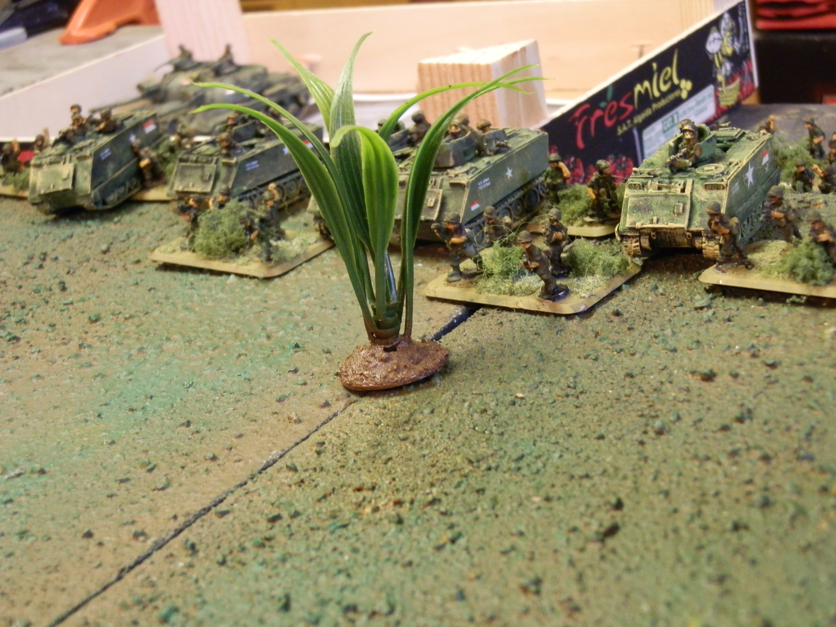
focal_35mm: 61
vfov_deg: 24.0
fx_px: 1473
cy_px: 314
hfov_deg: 31.7
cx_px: 418
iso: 320
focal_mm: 10.99
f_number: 3.7
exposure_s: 1/8
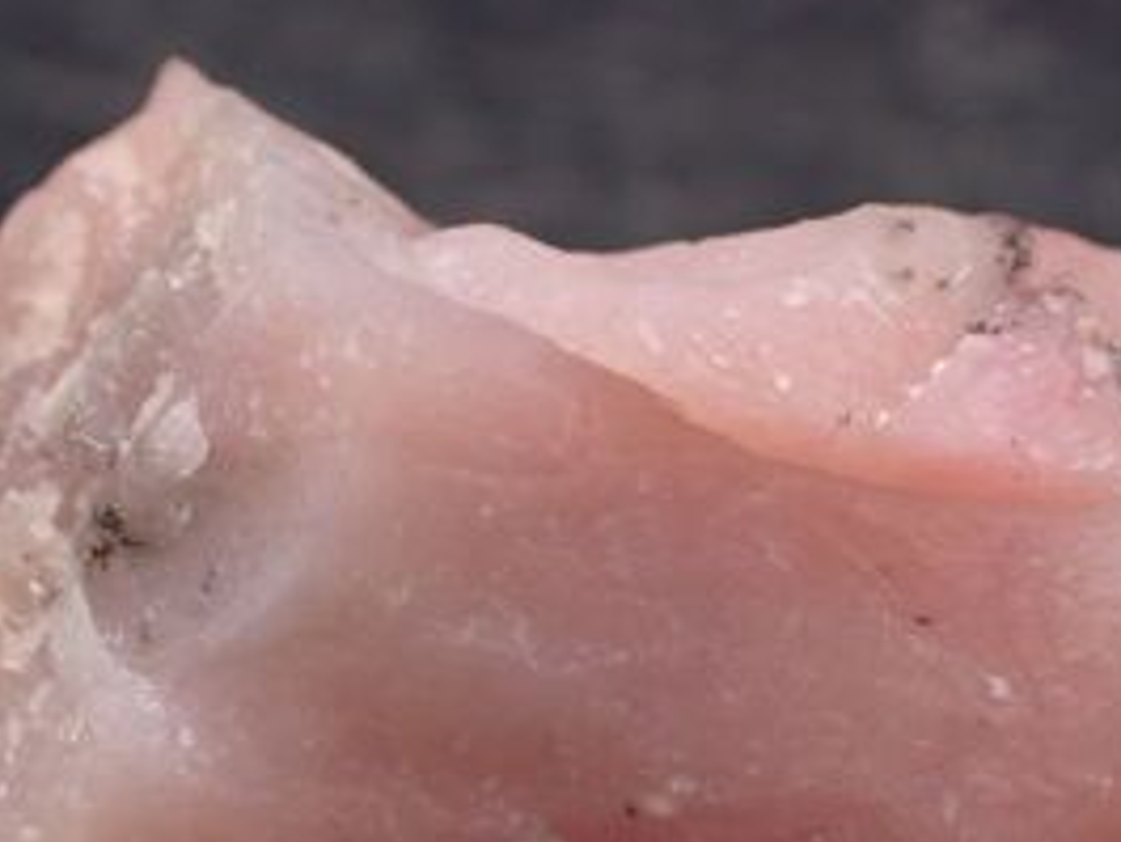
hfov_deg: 10.9
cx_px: 673
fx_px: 5864
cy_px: 724
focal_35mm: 181
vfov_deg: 8.2
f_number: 4.9
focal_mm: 18
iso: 250
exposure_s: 1/400
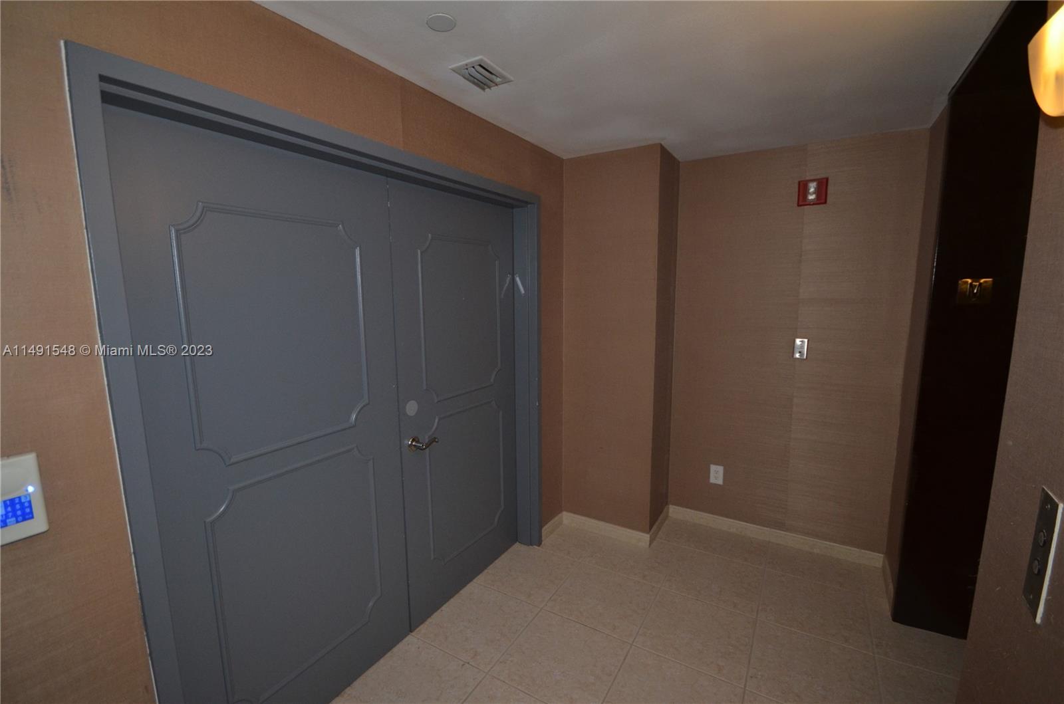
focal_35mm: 15
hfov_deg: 100.5
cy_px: 352
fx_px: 442
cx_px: 532
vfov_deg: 77.0
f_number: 4
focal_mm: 10
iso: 800
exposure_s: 1/60
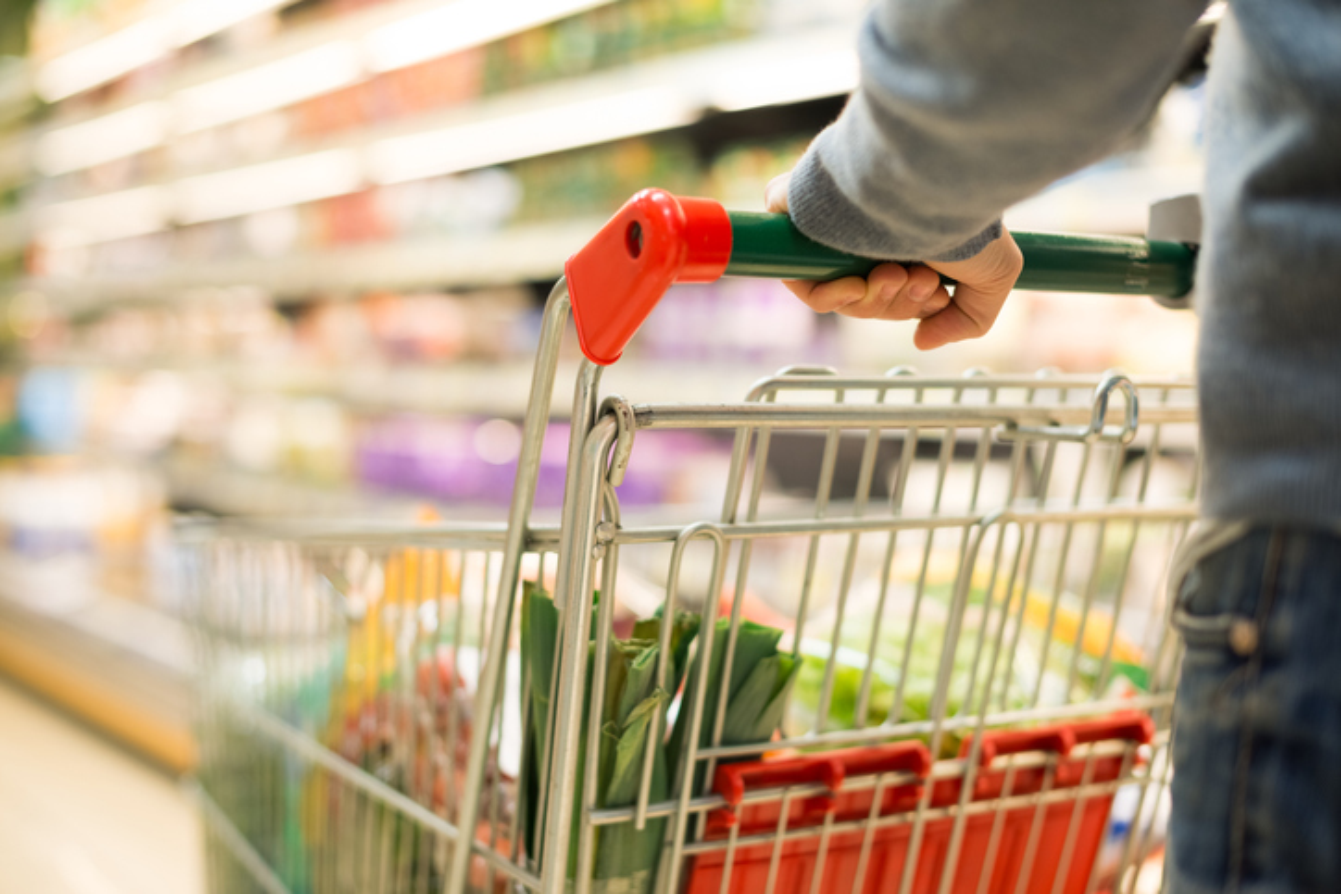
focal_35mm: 50
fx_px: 1863
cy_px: 447
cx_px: 670
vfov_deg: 27.0
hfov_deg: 39.6
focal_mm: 50
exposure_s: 1/100
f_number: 2.2
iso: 400
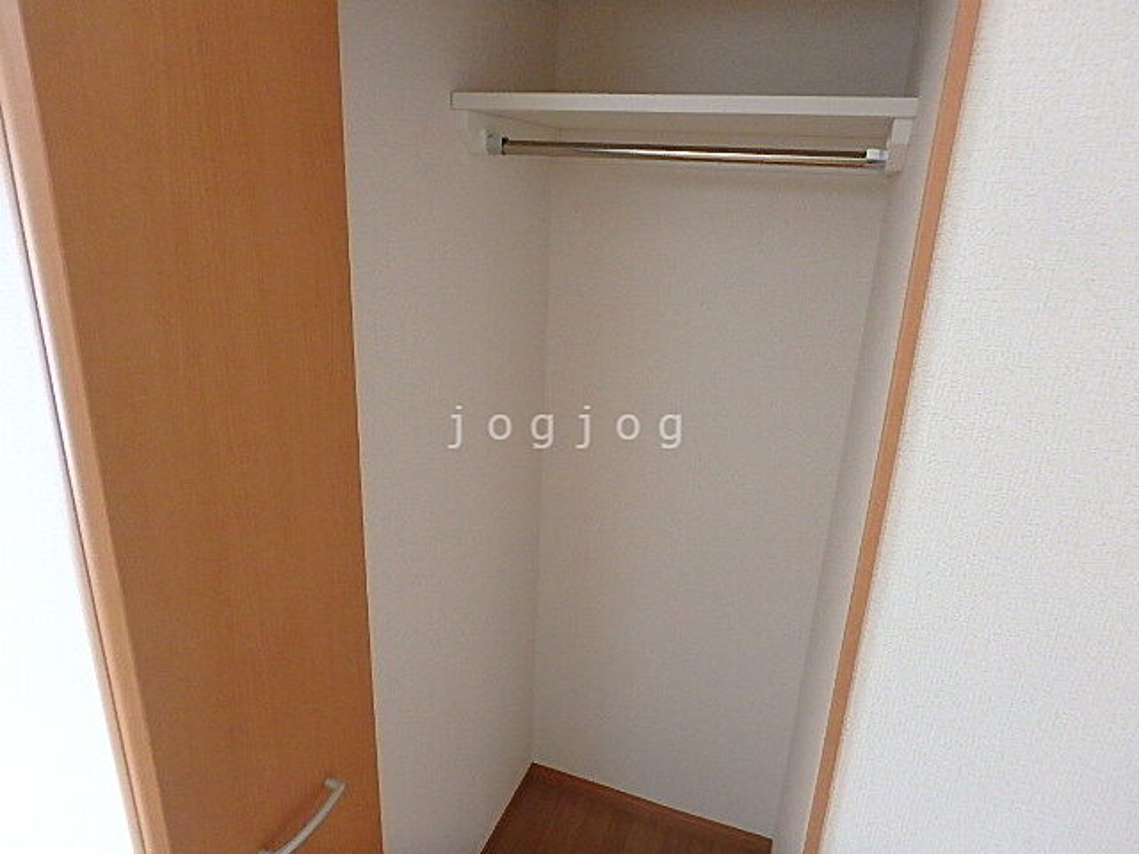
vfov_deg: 63.4
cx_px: 570
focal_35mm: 21
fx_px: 691
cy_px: 427
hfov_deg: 79.0
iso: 800
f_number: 3.5
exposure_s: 1/30
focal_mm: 3.7
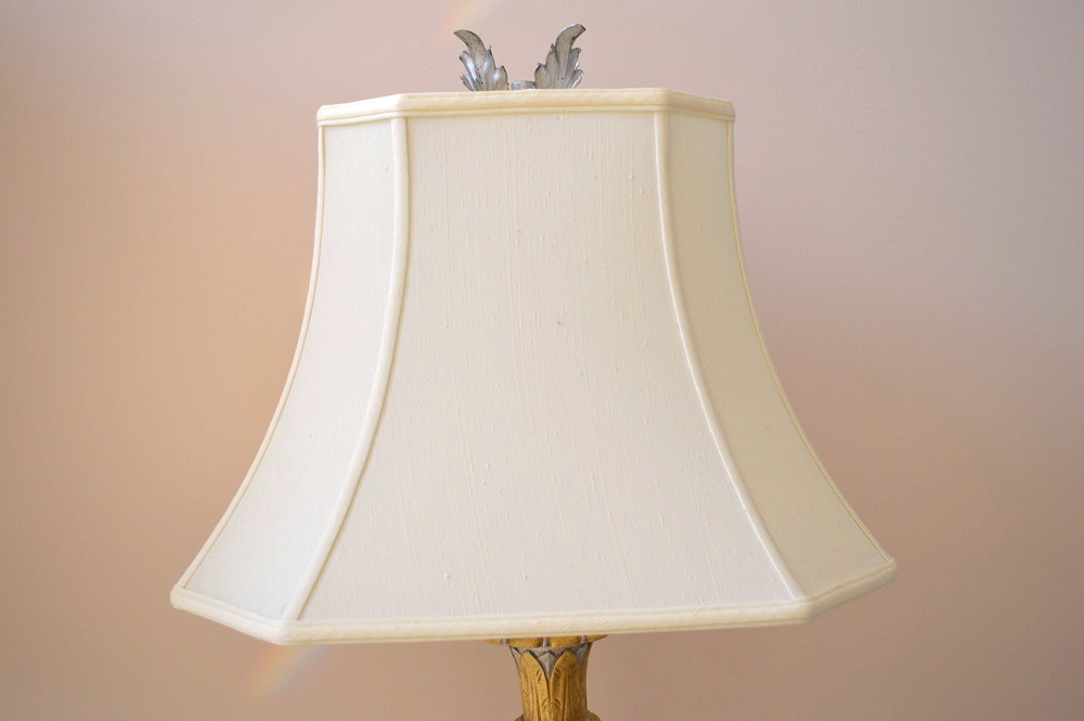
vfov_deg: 34.2
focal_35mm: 39
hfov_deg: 49.6
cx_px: 542
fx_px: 1173
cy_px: 360
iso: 200
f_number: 5
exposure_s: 1/200
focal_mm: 26
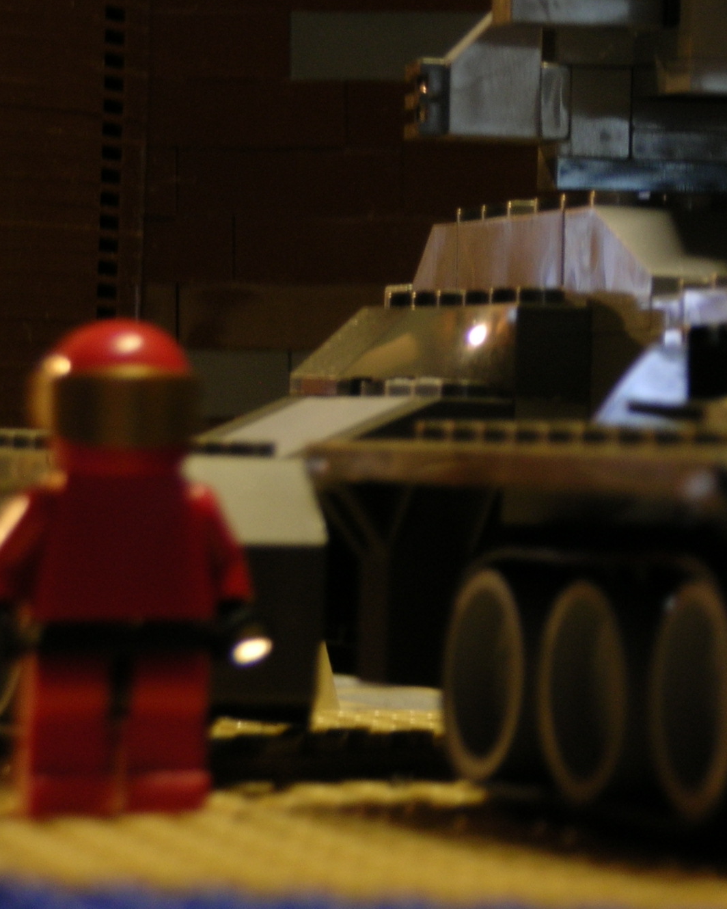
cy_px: 379
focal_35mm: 208
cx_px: 672
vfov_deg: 9.3
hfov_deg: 7.4
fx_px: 5594
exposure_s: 1
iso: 50
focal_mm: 20.4
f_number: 3.6
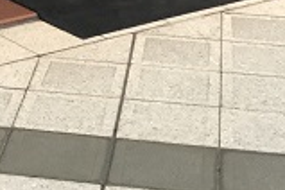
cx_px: -45
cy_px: -315
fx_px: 1282
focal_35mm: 162
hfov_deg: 12.4
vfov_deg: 7.7
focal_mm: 3.3
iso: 25
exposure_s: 1/30
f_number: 2.4
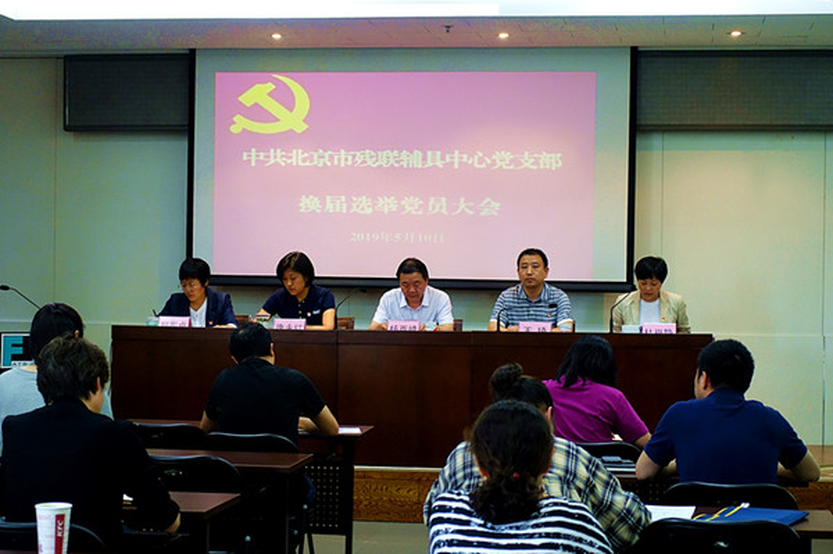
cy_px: 277
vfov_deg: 19.4
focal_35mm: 70
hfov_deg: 28.9
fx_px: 1618
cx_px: 416
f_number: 2.8
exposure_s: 1/80
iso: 800
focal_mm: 25.7
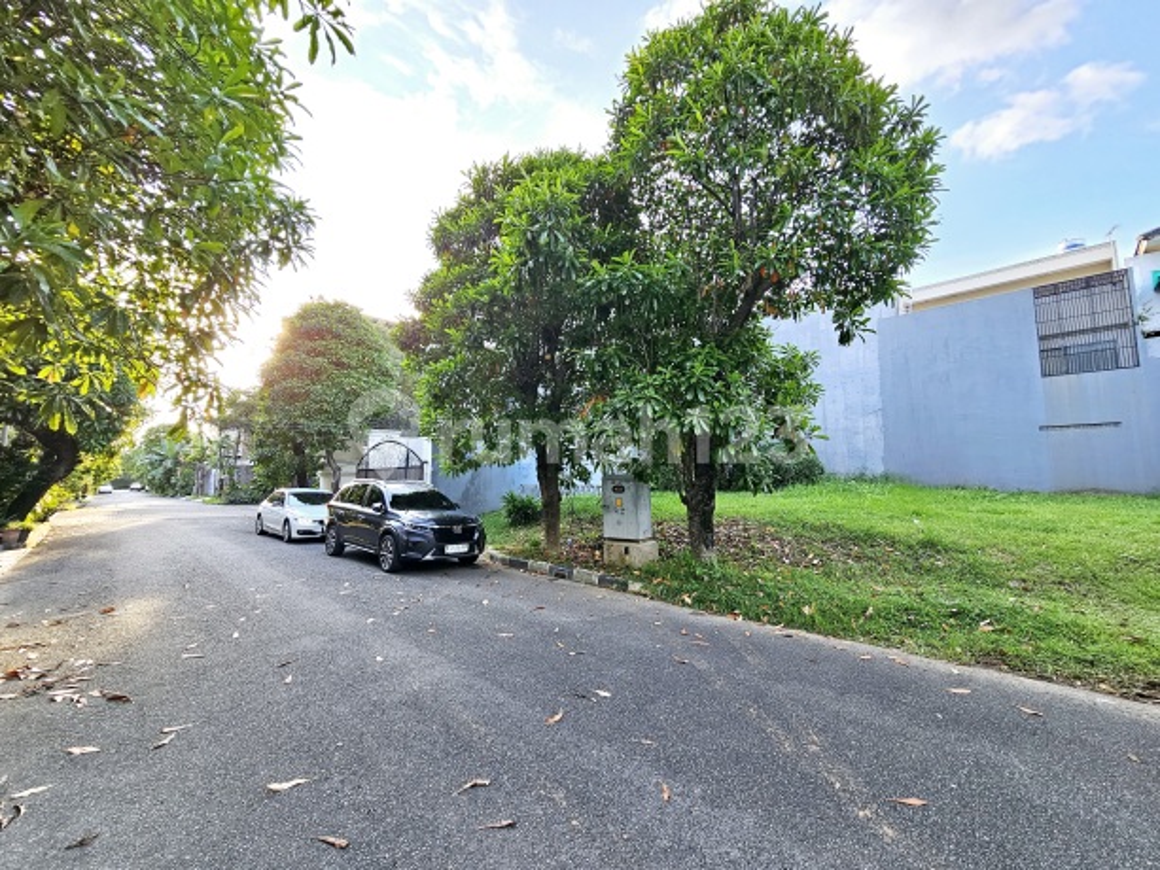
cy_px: 435
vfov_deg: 89.9
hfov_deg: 106.2
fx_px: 436
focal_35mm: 13
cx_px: 580
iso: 125
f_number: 2.2
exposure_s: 1/192
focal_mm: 2.2
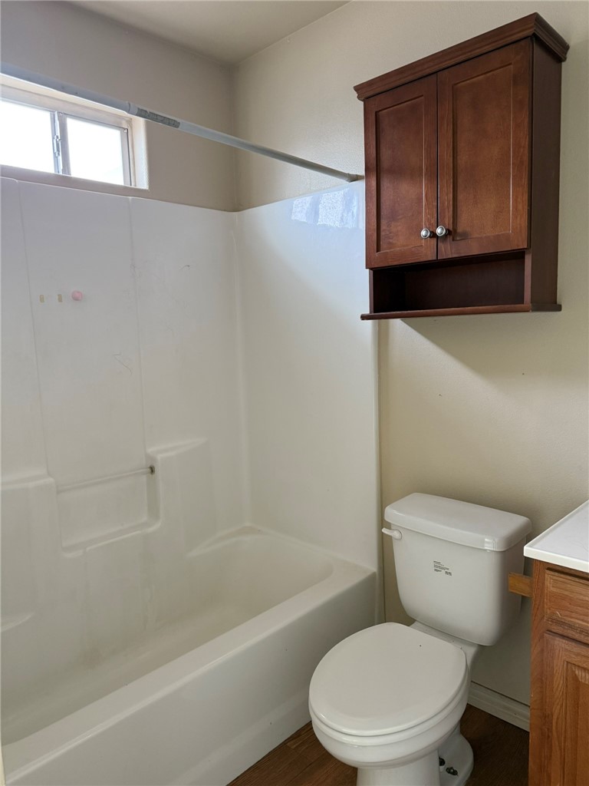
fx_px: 544
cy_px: 393
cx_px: 294
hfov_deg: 56.8
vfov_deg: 71.6
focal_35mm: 24
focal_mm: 6.76
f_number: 1.78
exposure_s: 1/60
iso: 250
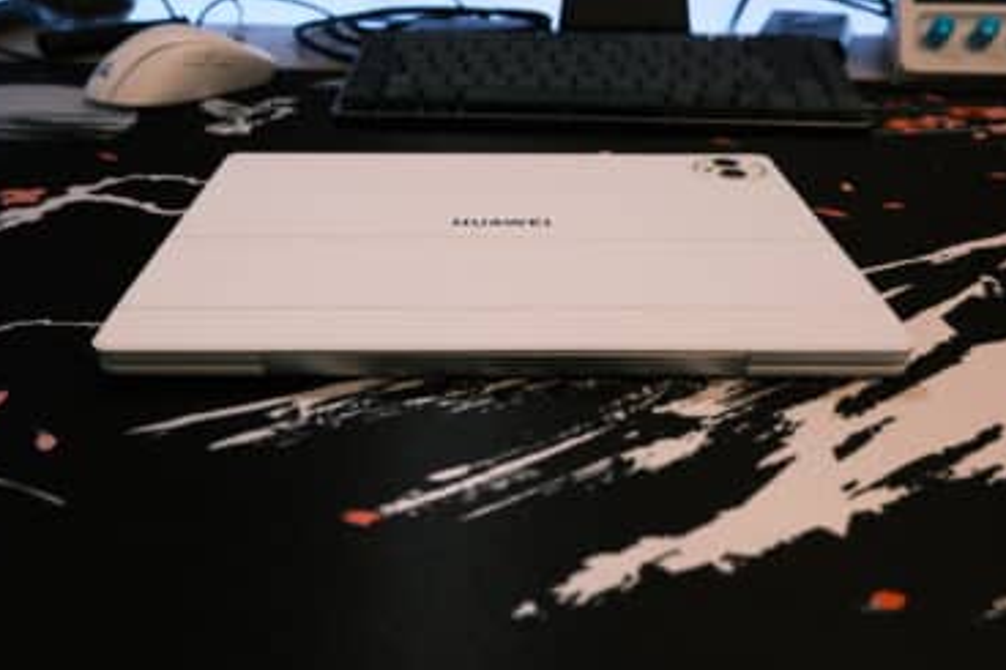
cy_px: 353
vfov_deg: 37.8
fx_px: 978
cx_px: 498
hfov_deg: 54.5
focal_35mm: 35
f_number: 4.5
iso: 800
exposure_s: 1/80
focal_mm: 22
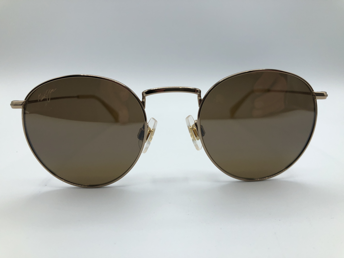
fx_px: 278
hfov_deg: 63.4
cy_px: 129
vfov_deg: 49.7
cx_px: 172
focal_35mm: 28
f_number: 1.8
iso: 40
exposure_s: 1/1021
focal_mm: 4
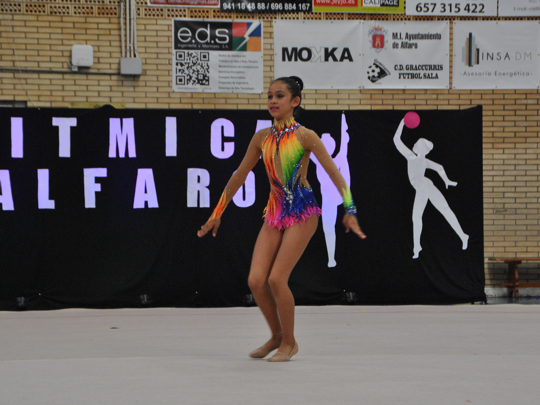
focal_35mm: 135
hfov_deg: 14.7
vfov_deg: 11.0
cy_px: 202
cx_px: 269
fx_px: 2100
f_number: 5.3
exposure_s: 1/320
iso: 800
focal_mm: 75
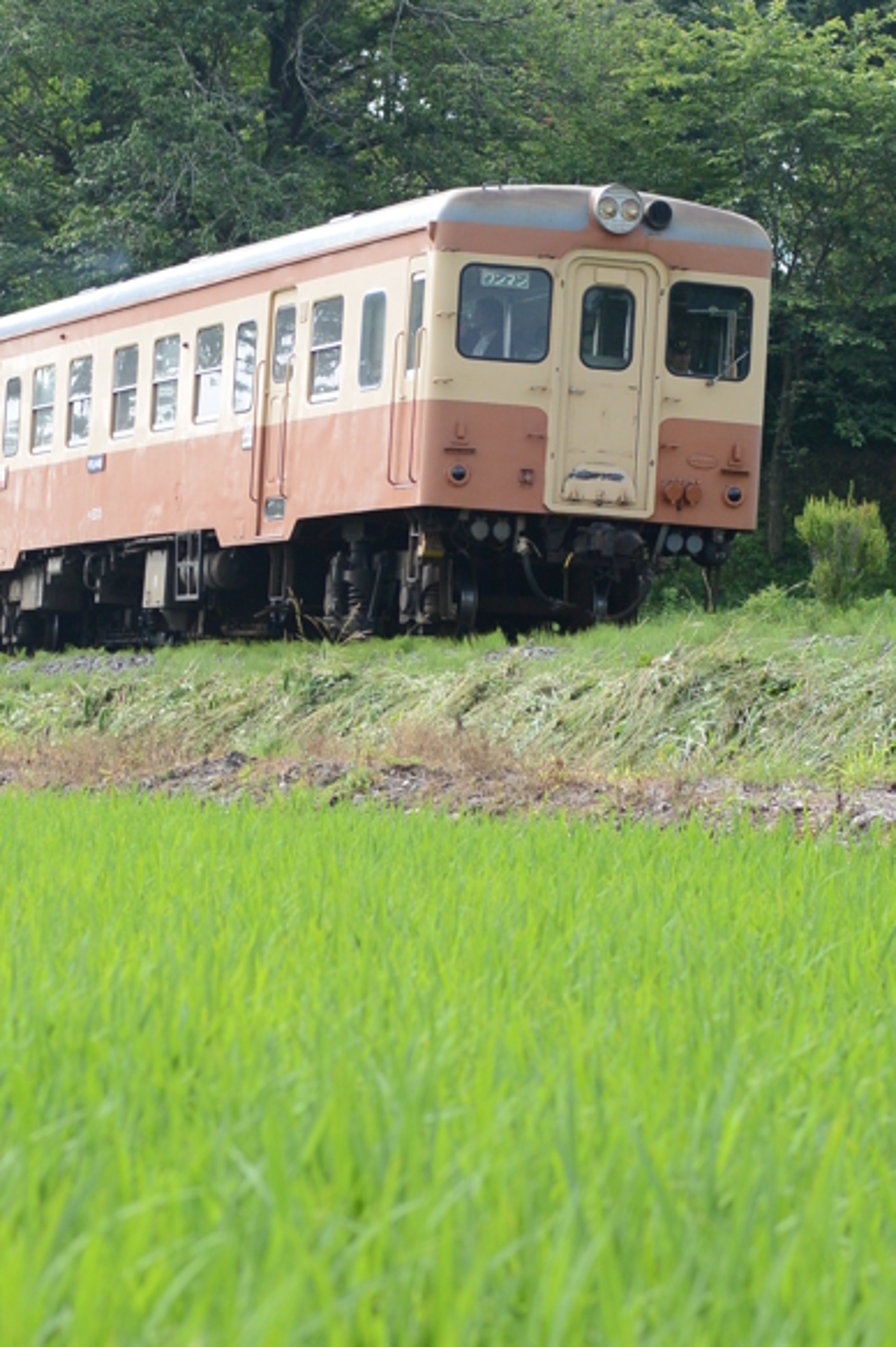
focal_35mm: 151
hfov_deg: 9.1
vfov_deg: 13.6
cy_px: 781
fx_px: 5644
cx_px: 222
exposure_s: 1/1000
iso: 160
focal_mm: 32
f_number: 3.2
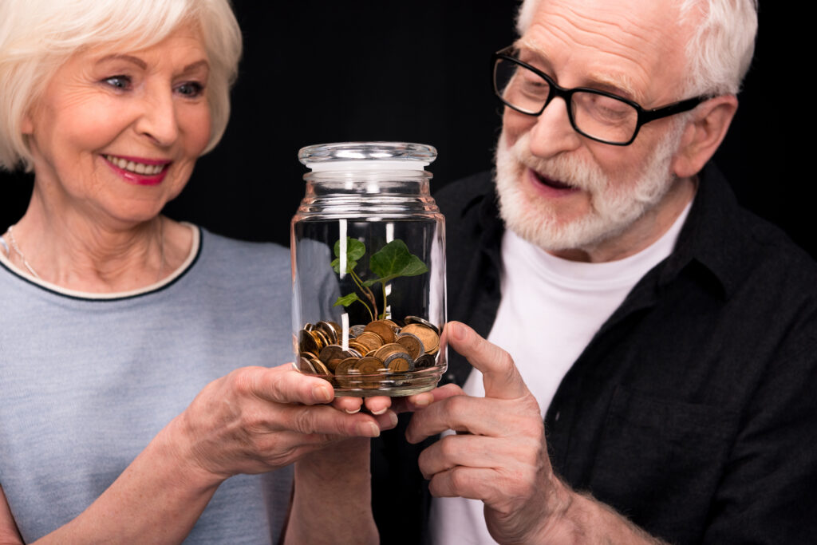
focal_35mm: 70
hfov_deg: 28.8
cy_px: 272
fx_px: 1589
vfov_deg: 19.5
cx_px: 408
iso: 320
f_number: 8
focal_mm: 70
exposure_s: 1/200
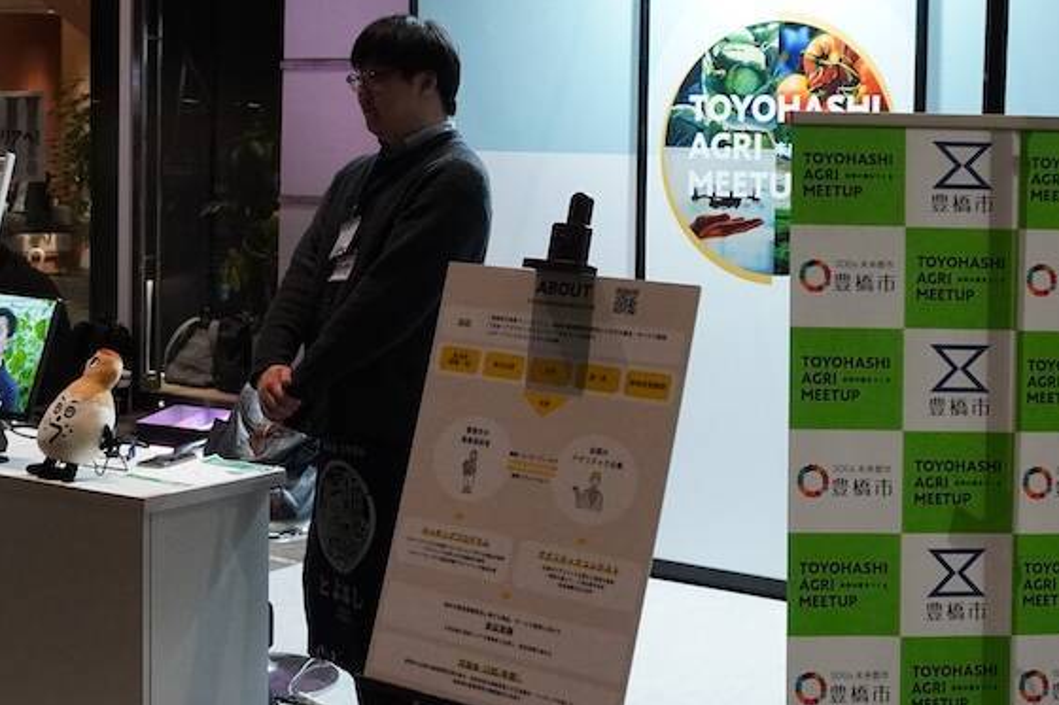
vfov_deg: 22.1
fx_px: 1796
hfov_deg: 32.9
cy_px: 236
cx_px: 528
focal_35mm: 61
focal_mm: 19
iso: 2500
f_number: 4
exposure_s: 1/160
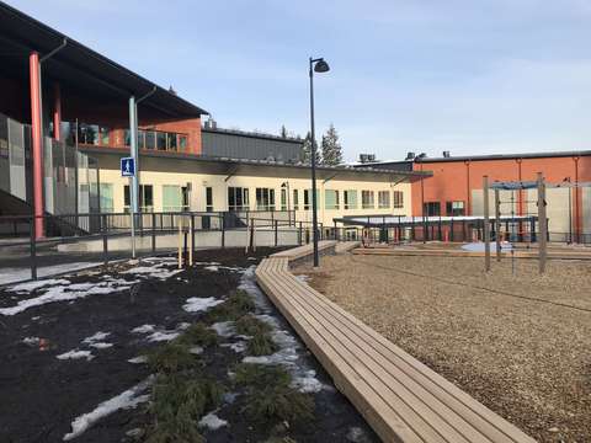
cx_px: 296
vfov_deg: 49.7
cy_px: 222
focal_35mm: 28
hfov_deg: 63.4
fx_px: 478
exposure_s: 1/1153
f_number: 1.8
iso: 20
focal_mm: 3.99
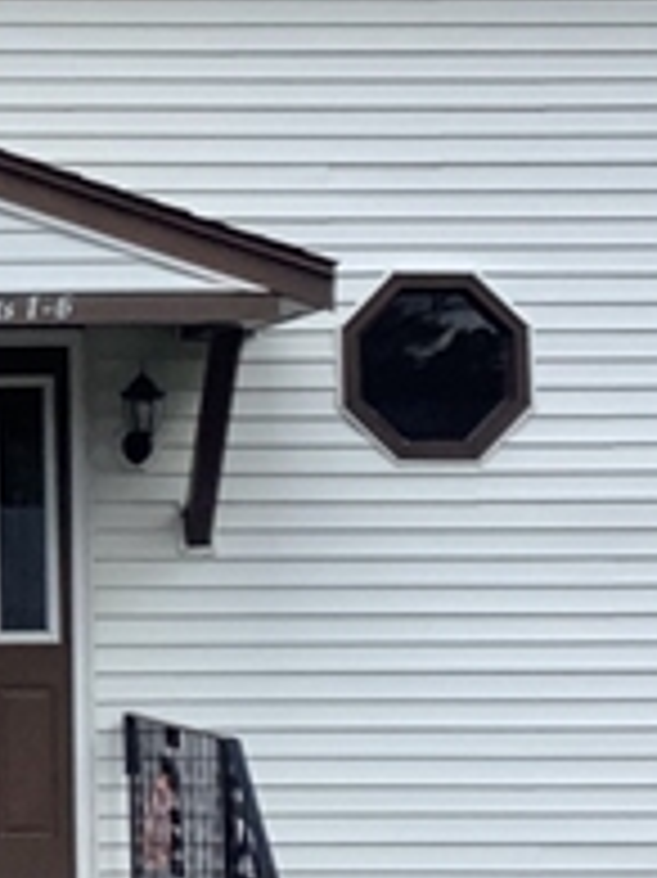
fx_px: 3091
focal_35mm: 122
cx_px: -212
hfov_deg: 11.8
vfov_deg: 16.2
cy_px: 401
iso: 25
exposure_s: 1/936
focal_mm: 3.3
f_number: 2.4
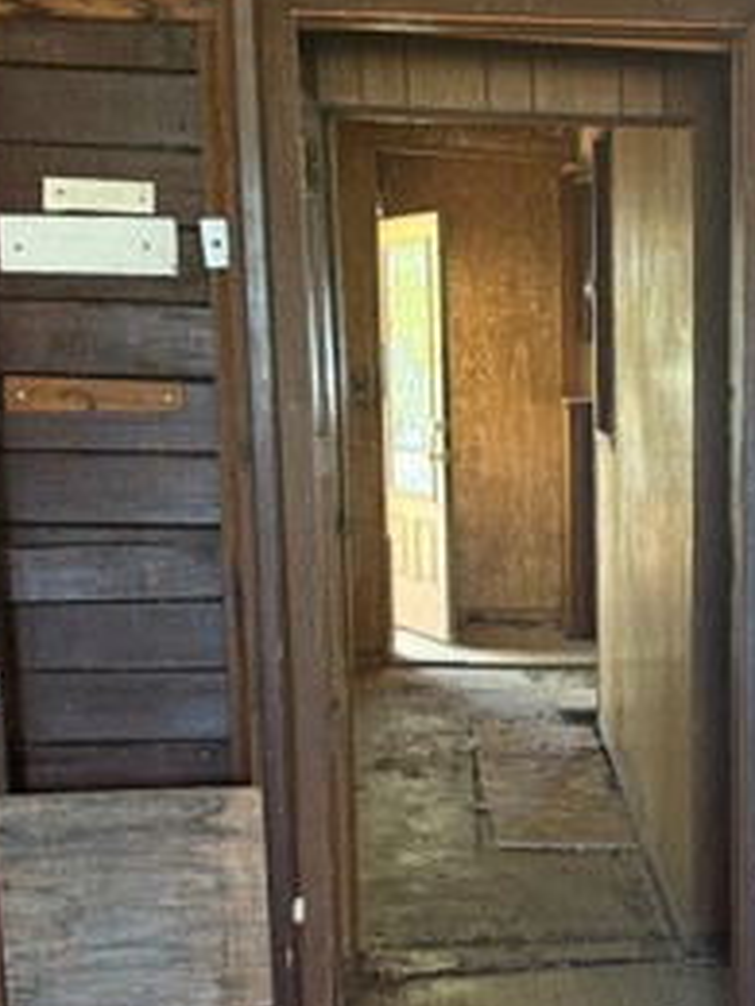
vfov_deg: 32.6
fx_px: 1716
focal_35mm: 59
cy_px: 627
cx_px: 685
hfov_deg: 24.1
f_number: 1.78
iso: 200
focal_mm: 6.76
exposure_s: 1/61
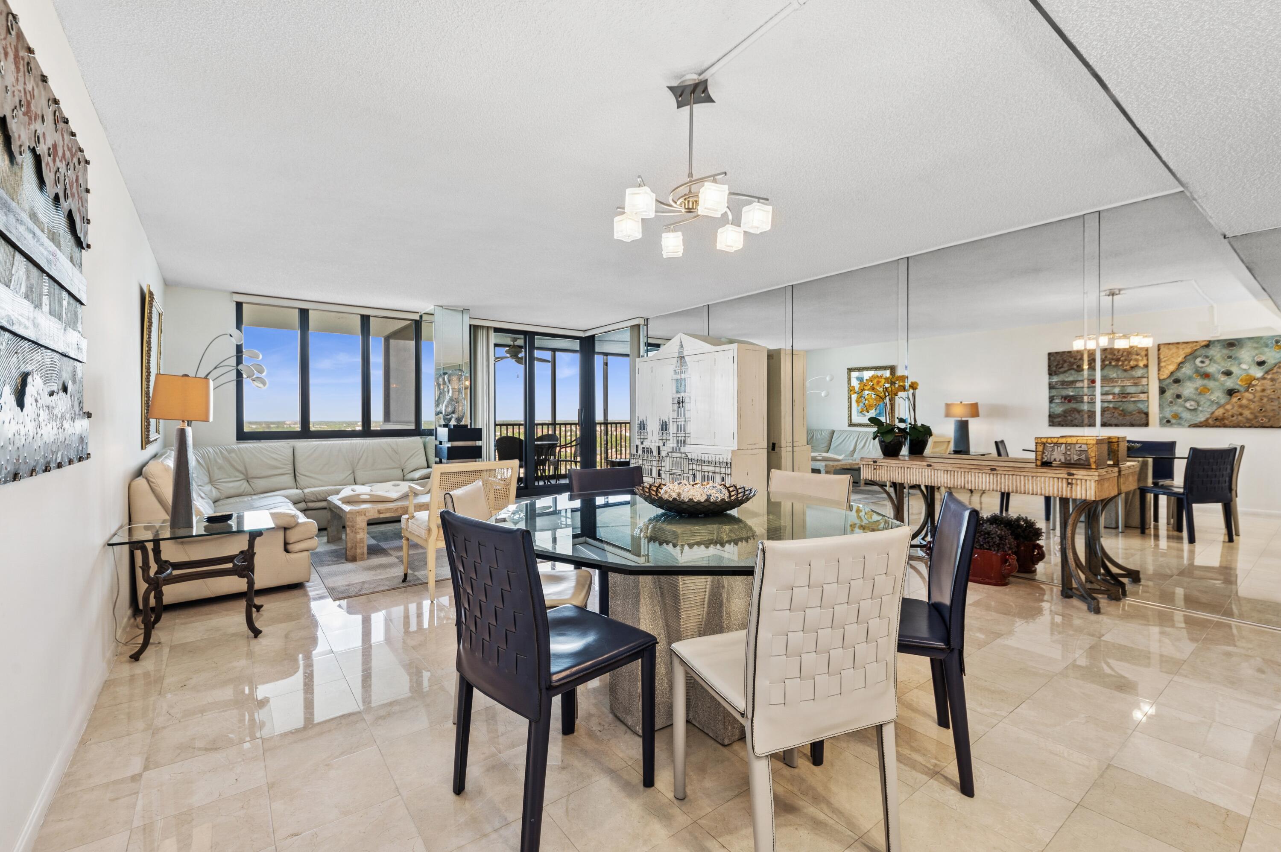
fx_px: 569
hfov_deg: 96.8
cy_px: 426
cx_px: 640
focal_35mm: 16
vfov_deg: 73.7
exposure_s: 1/5
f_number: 8
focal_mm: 16
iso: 100
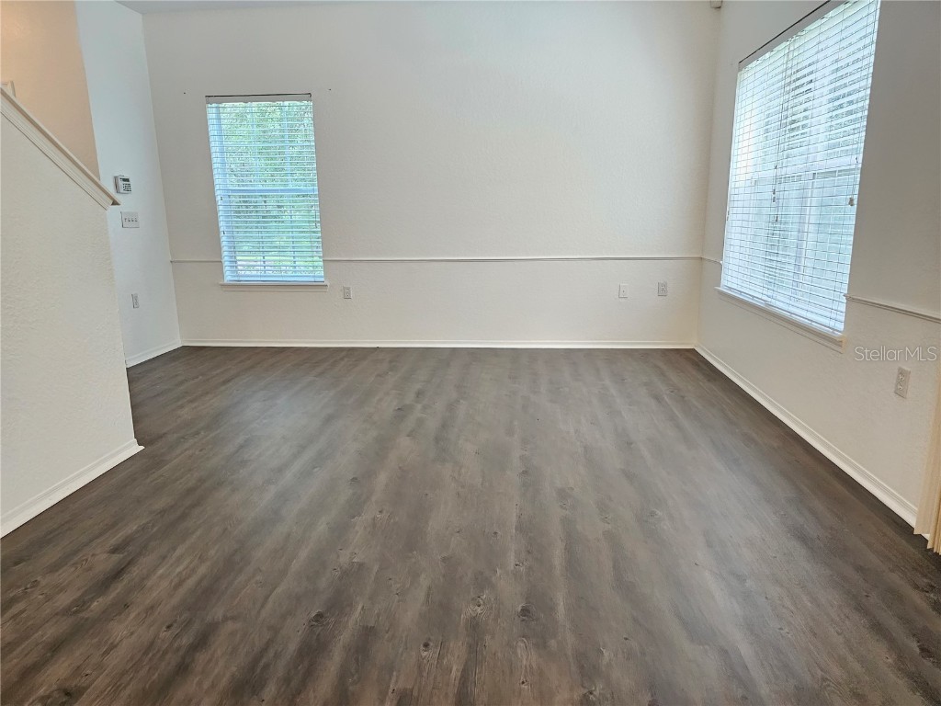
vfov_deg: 58.9
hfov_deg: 73.9
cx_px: 470
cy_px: 353
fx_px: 625
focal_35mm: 23
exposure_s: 1/120
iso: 1000
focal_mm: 6.3
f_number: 1.7
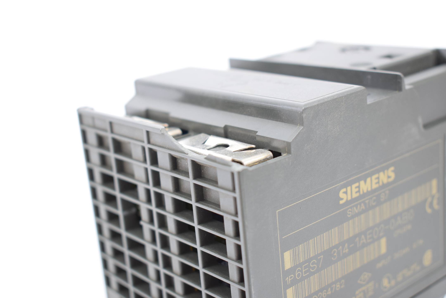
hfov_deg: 35.0
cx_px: 223
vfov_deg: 23.8
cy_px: 149
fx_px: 707
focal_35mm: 57
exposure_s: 1/60
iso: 560
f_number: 4.8
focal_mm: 38
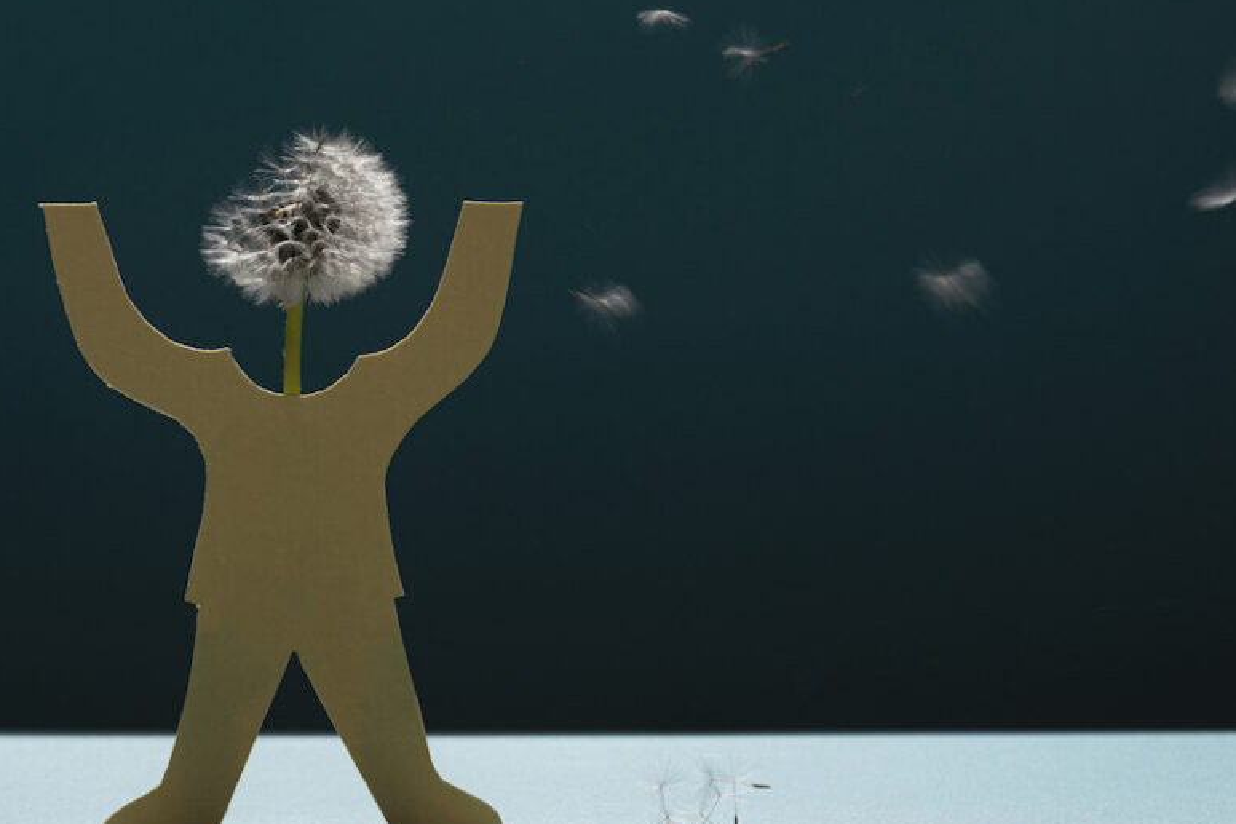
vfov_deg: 14.7
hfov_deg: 21.7
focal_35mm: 93
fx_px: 3193
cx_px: 287
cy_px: 311
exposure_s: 1/160
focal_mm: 60
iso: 50
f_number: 11
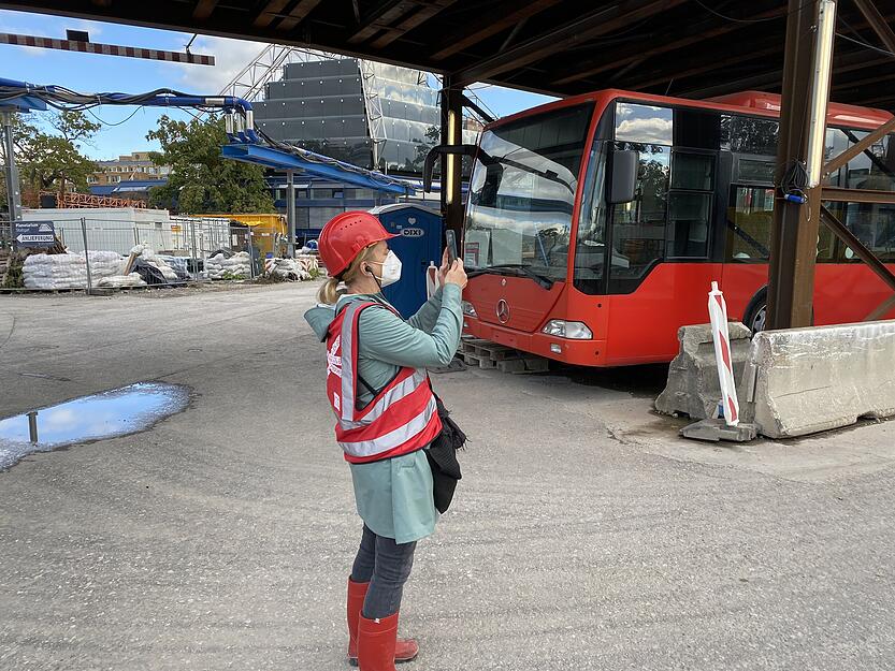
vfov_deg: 53.1
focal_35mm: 26
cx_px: 448
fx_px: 672
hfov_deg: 67.3
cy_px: 336
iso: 32
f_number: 1.8
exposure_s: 1/465
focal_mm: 4.25
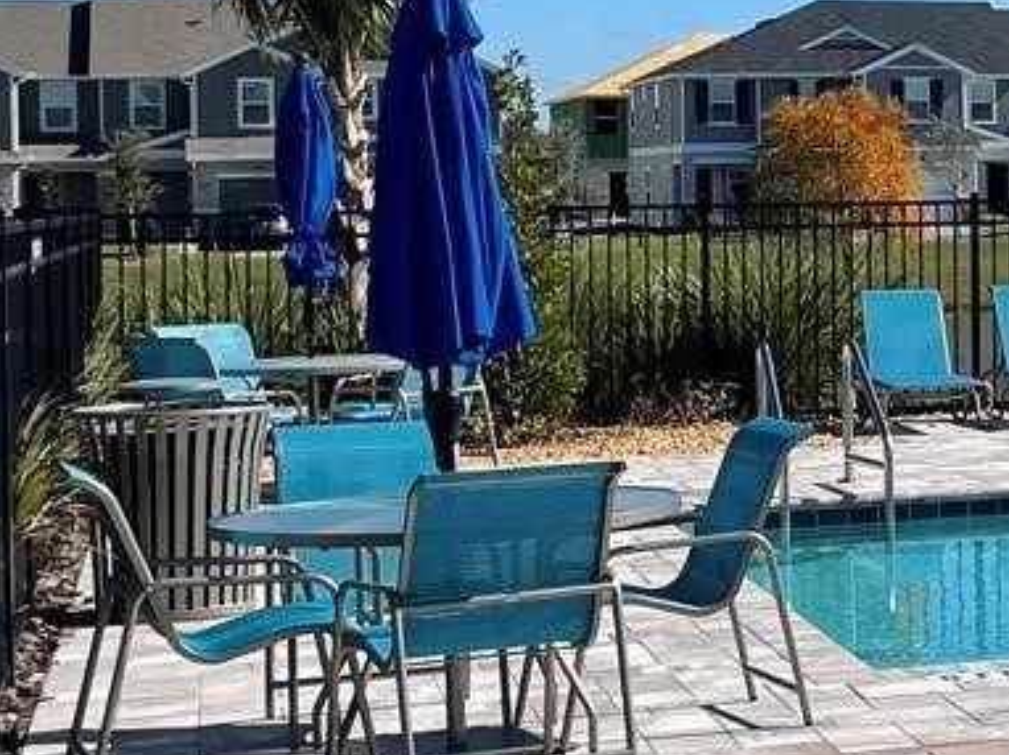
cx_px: 1854
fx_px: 3175
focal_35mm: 109
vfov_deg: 13.5
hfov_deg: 15.4
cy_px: 243
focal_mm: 4.2
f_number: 1.6
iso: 32
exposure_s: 1/5051
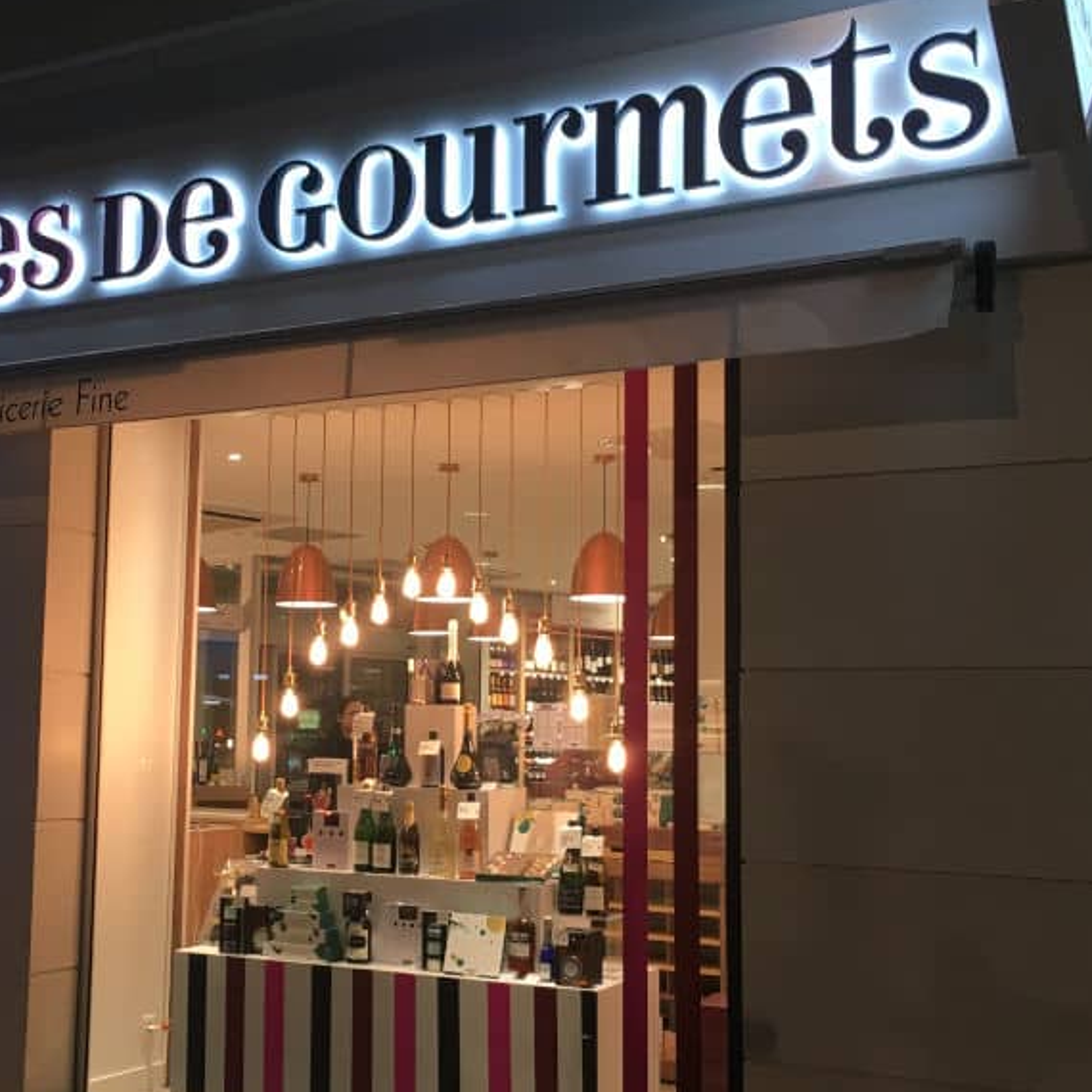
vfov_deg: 46.0
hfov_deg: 45.3
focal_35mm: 36
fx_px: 1285
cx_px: 353
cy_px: 550
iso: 32
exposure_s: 1/33
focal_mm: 4.15
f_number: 2.2
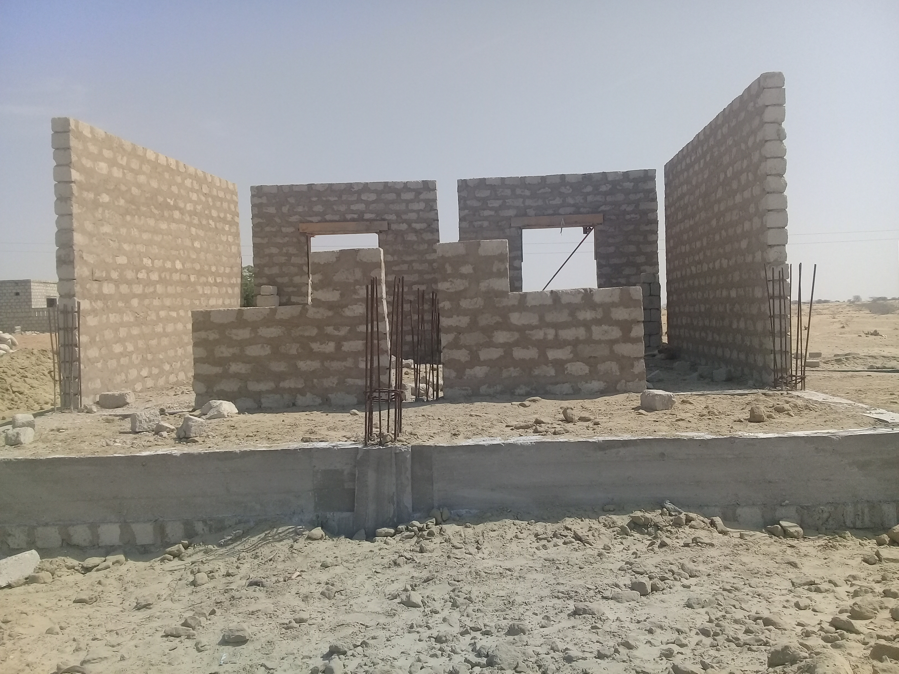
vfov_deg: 45.4
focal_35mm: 31
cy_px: 337
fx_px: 805
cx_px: 450
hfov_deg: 58.4
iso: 50
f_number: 2.2
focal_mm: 3.3
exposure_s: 1/2028
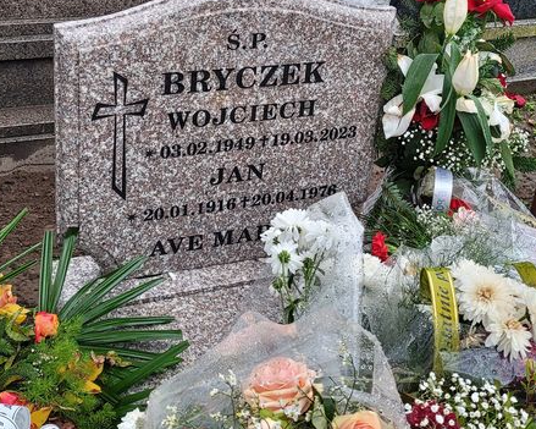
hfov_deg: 35.9
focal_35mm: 52
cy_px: 101
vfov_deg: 28.6
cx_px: 223
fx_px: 825
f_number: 1.8
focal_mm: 5.4
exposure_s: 1/100
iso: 100
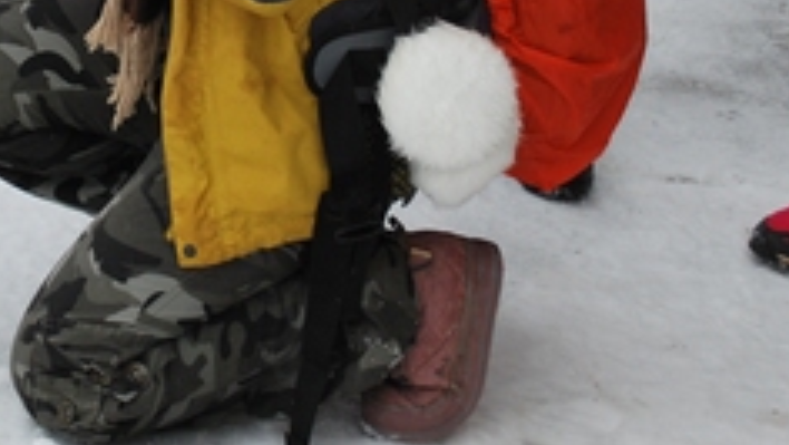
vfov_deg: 10.7
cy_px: -82
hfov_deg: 18.8
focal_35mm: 112
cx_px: 77
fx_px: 2344
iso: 400
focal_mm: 28
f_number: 5
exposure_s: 1/500
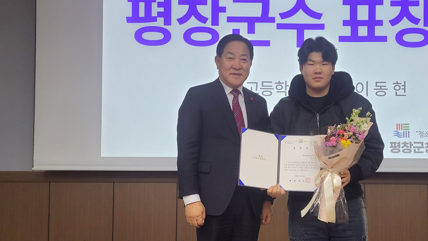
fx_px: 477
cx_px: 278
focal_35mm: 42
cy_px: 158
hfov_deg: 47.7
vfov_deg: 28.2
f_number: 1.8
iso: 200
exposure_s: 1/60
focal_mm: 5.23
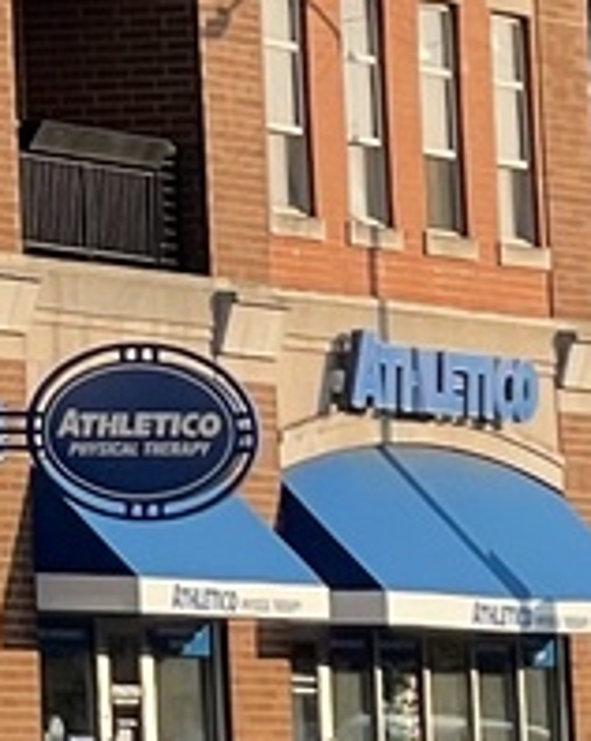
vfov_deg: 5.1
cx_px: -1852
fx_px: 8102
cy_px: -722
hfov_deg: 3.9
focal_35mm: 370
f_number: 2
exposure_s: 1/940
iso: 25
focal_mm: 6
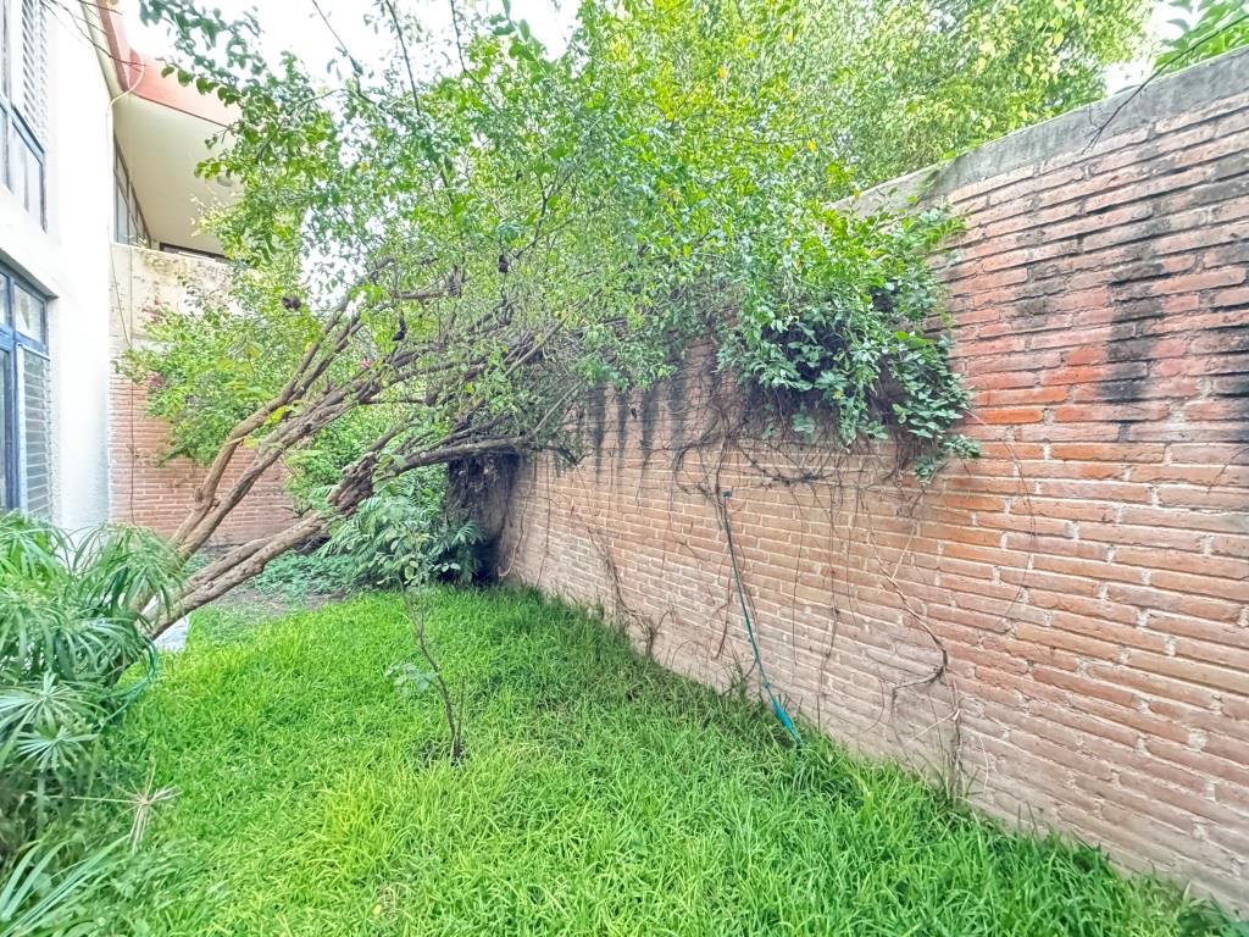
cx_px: 624
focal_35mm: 14
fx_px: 505
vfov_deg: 85.7
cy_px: 468
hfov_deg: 102.1
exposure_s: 1/40
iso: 1250
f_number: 2.2
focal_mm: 2.22
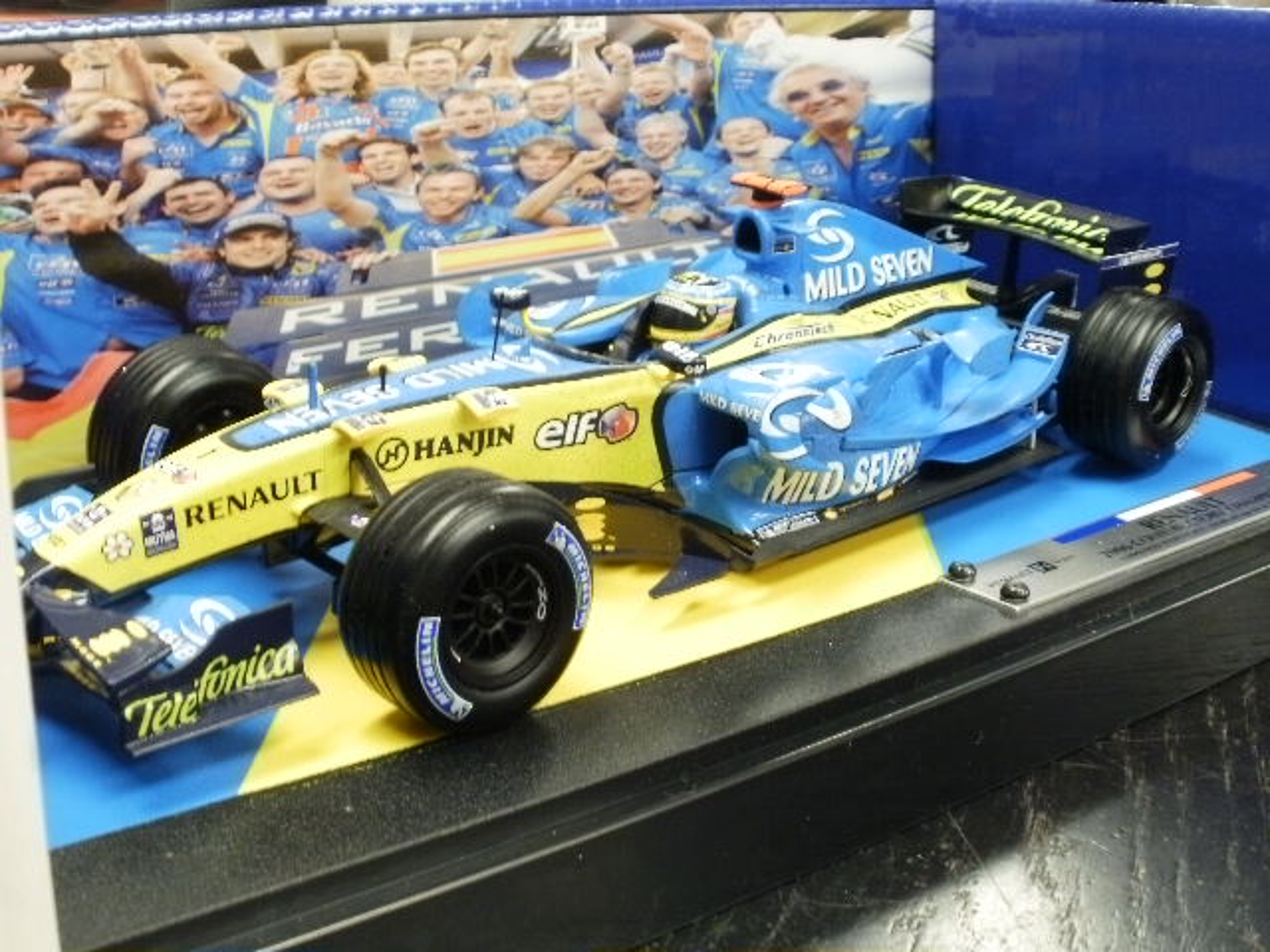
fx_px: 1614
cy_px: 476
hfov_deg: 42.9
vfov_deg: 32.9
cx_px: 635
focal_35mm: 44
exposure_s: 1/5
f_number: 4
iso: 125
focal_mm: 7.7
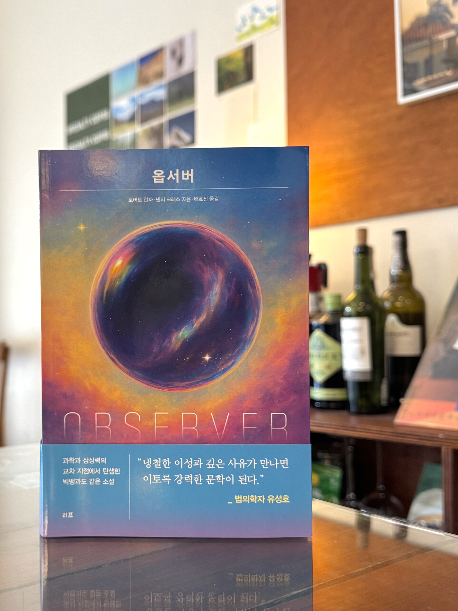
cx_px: 229
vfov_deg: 71.6
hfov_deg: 56.8
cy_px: 306
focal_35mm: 24
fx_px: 423
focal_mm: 6.76
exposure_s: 1/60
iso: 250
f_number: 1.78
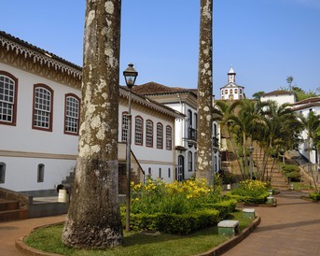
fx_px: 360
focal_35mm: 38
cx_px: 139
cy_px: 127
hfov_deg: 47.8
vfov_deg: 39.1
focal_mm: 22
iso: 100
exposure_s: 1/350
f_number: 5.6
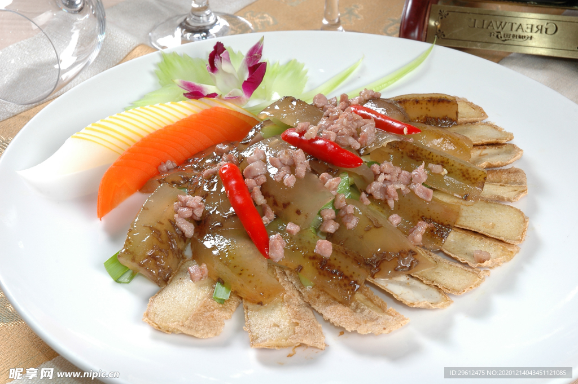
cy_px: 192
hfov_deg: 28.1
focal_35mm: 72
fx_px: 1155
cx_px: 289
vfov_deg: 18.9
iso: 200
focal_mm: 48
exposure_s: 1/125
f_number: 16
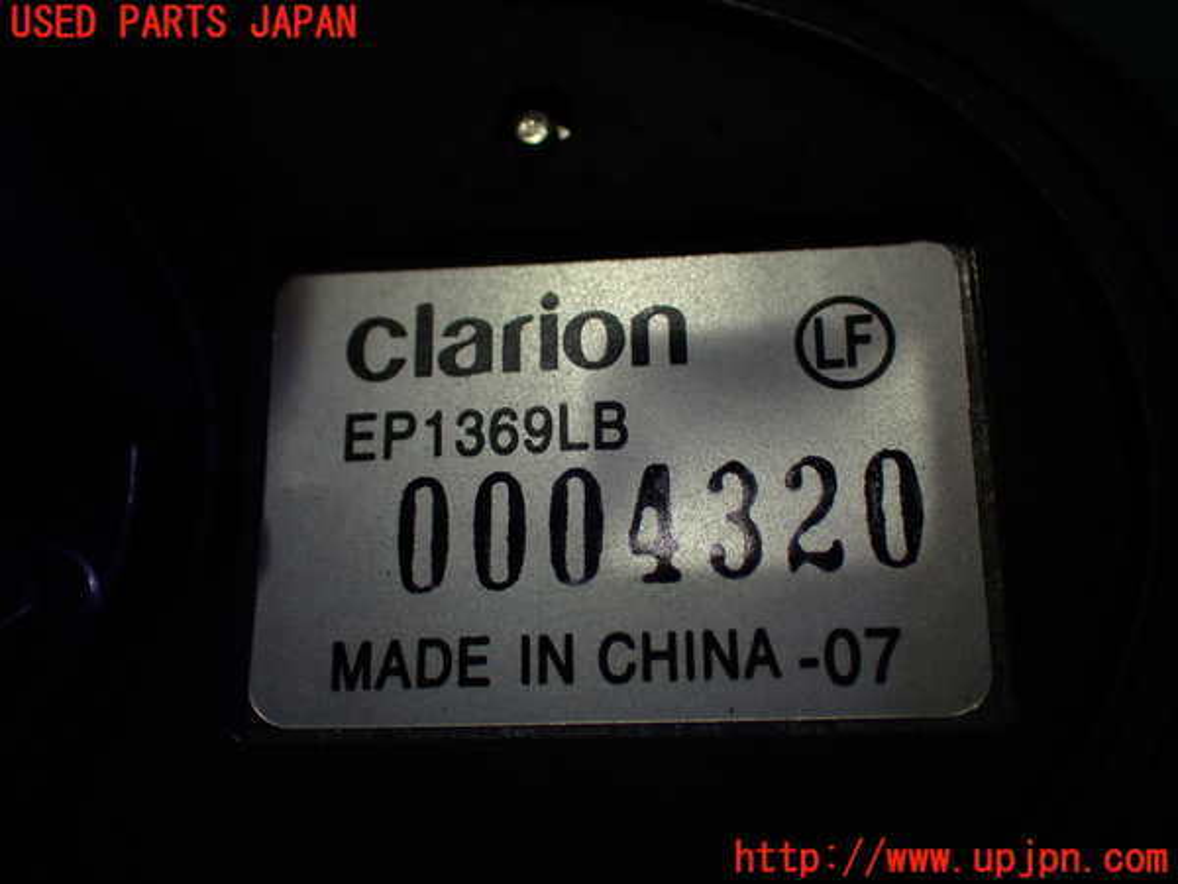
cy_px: 442
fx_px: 1497
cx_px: 589
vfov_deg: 32.9
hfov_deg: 42.9
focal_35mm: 44
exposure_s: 1/160
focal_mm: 7.84
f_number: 2.9
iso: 200
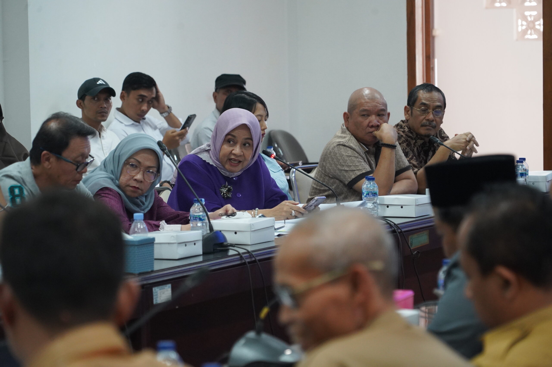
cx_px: 276
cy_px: 184
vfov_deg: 9.0
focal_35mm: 152
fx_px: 2329
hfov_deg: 13.5
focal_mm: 152
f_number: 6.3
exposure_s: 1/100
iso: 6400
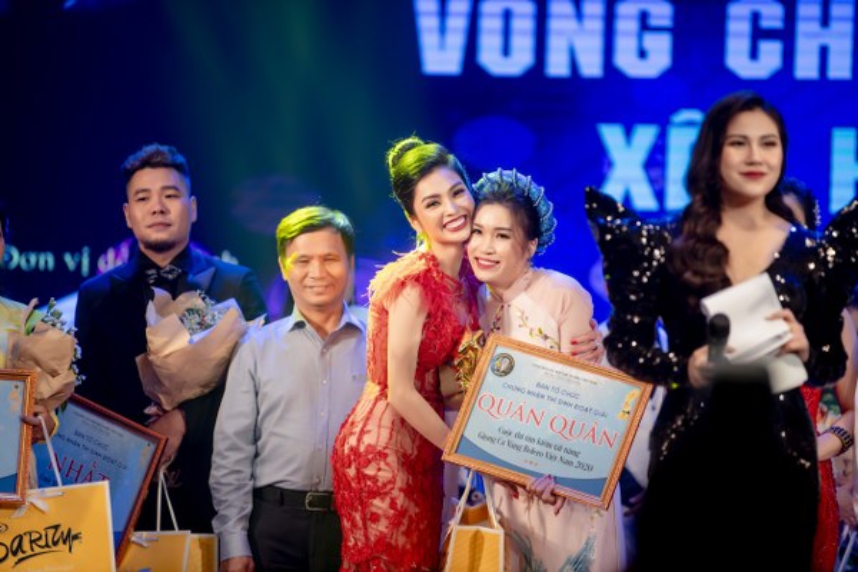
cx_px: 429
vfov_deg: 6.9
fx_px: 4766
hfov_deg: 10.3
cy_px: 286
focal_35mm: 200
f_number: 2.8
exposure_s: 1/200
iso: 400
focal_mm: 200
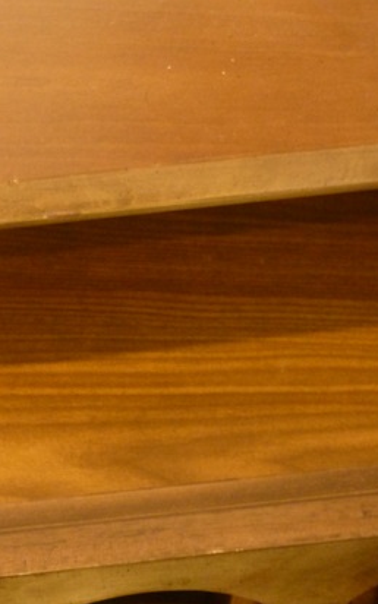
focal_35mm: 74
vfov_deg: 27.8
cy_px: 320
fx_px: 1220
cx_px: -1
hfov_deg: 17.2
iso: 400
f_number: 3.6
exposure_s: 1/8
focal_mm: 6.5
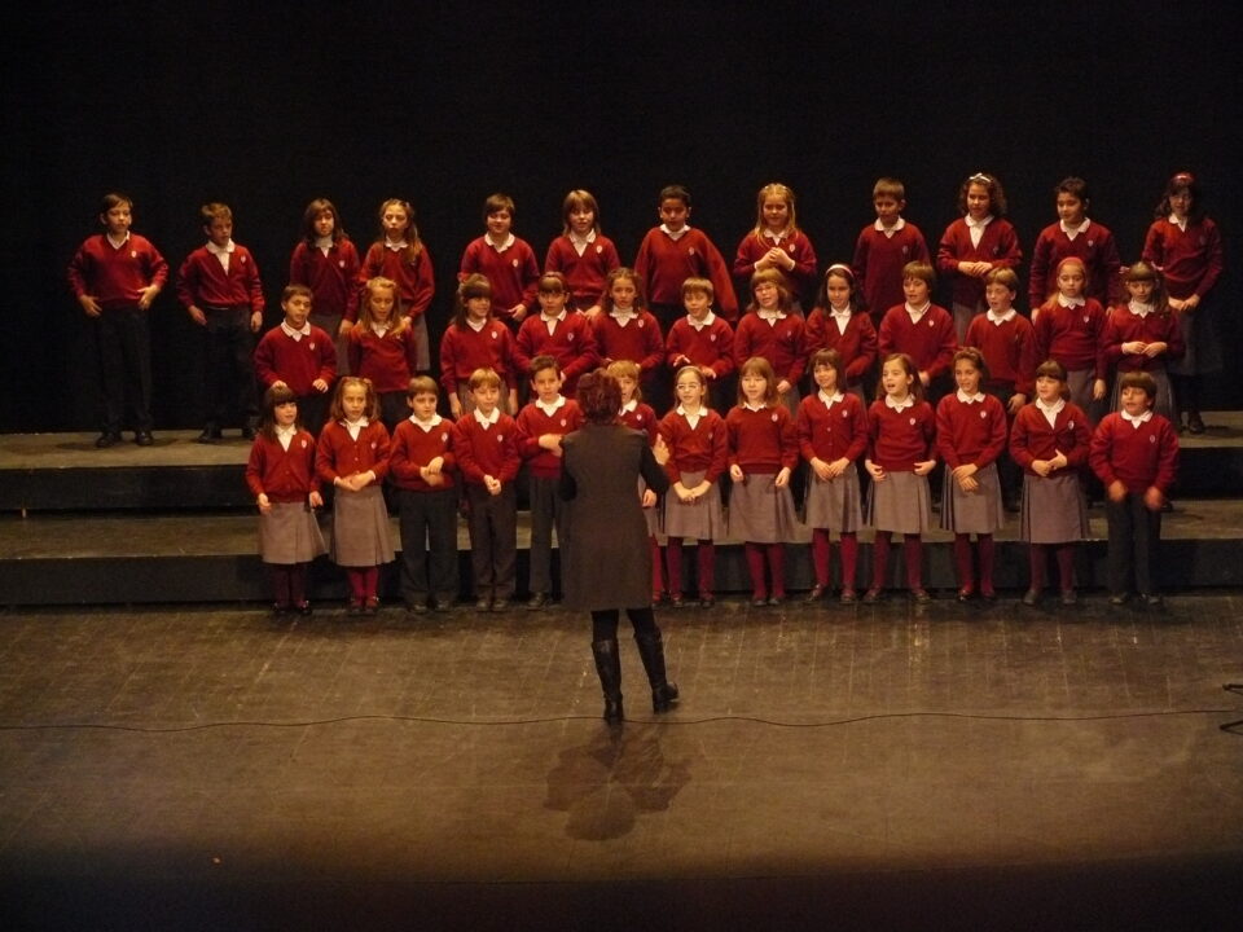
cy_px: 466
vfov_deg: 13.0
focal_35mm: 114
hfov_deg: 17.3
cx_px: 622
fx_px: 4094
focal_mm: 19
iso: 400
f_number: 3.2
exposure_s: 1/30
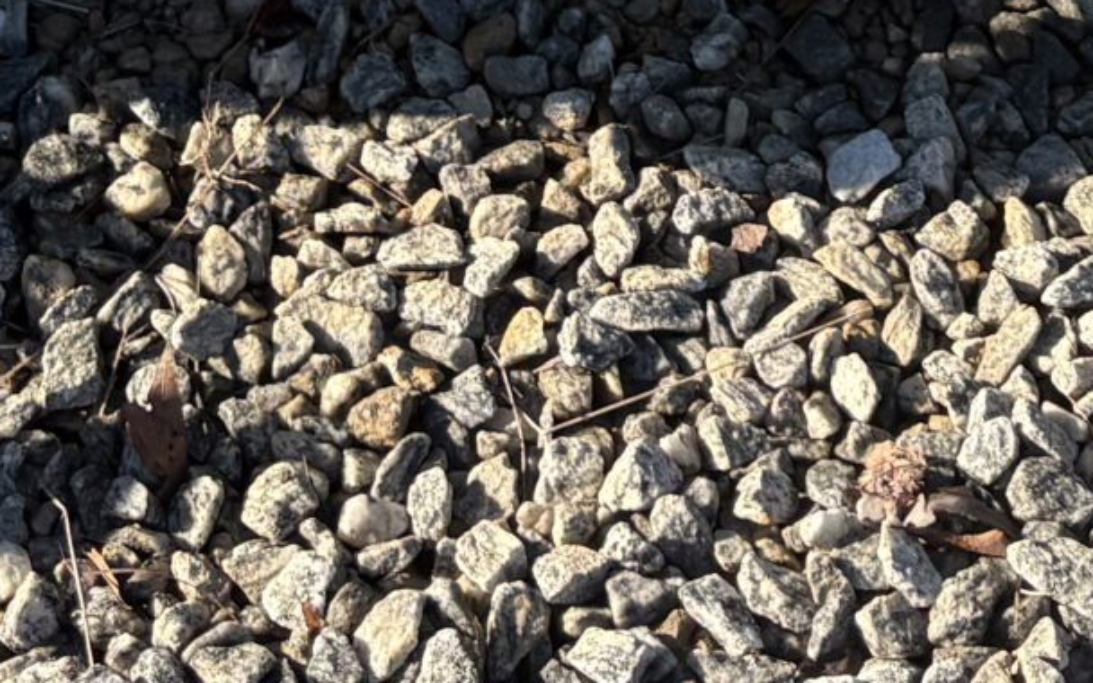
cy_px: -856
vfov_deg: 10.1
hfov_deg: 18.0
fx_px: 3455
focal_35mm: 116
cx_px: 618
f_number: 1.6
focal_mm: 5.96
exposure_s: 1/1263
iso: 50
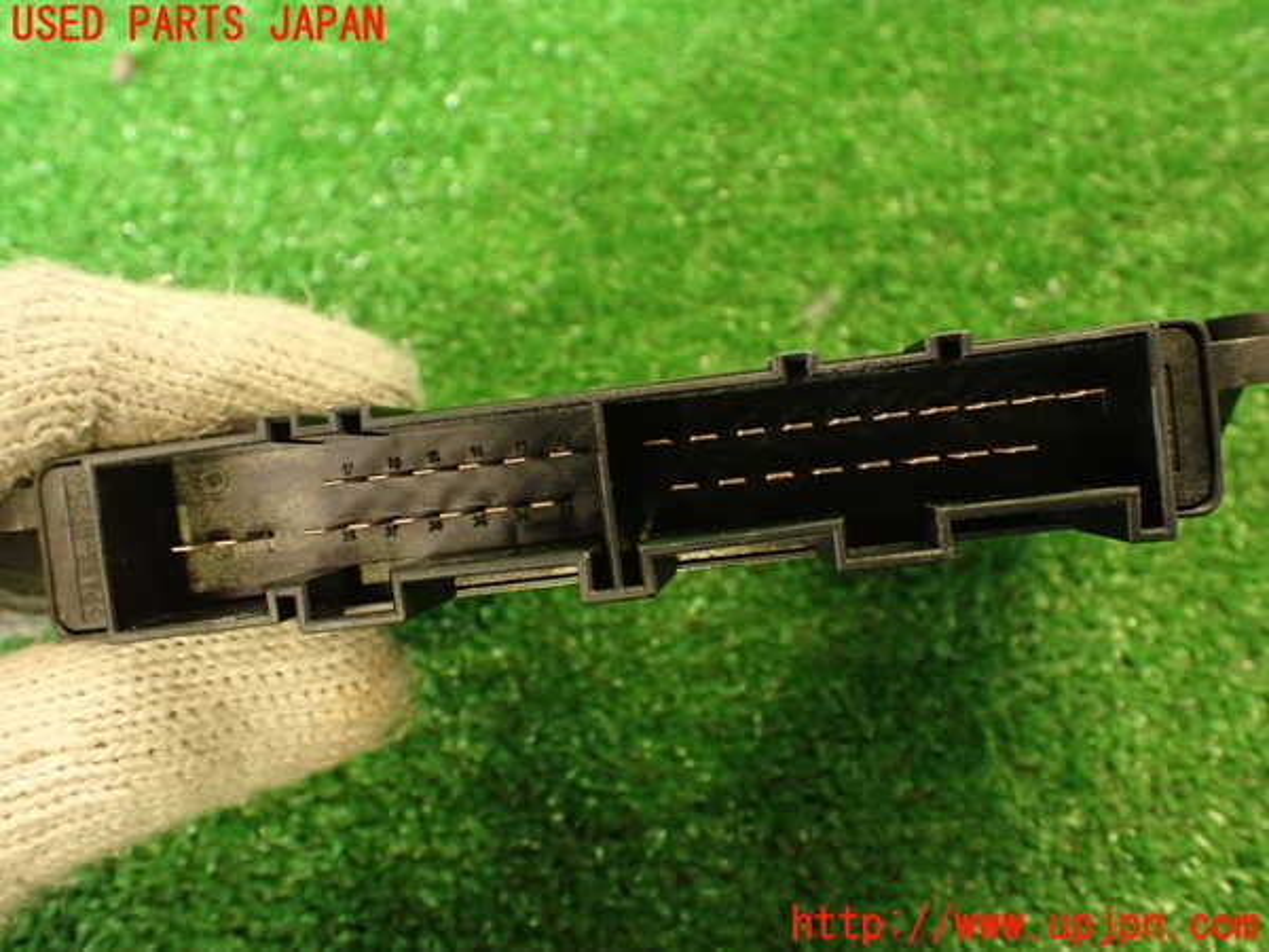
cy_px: 476
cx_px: 634
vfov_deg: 44.2
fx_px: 1173
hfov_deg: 56.8
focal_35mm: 32
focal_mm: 5.79
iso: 500
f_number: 2.4
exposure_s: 1/30
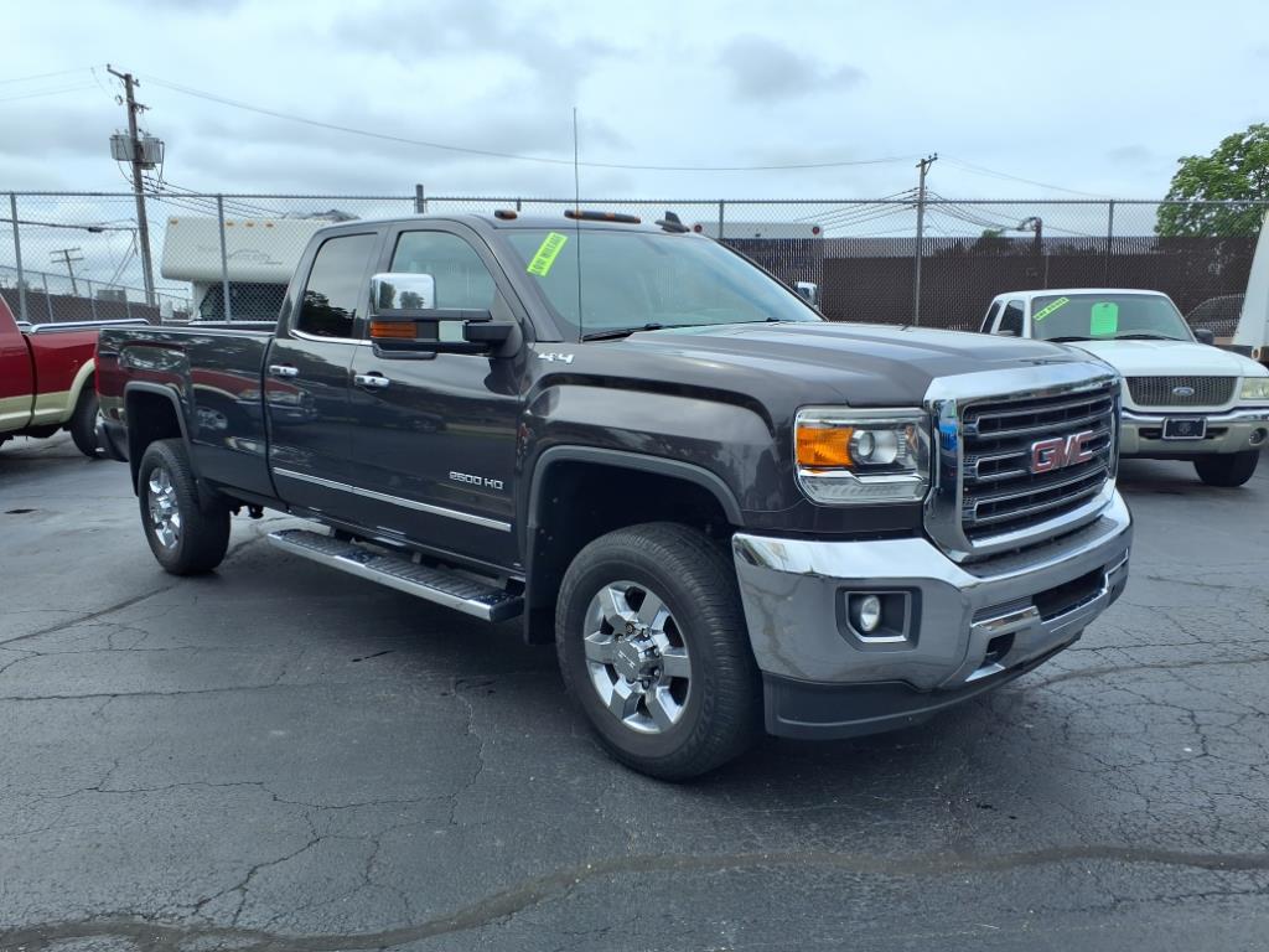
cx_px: 634
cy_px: 476
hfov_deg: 65.3
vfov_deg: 51.4
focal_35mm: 27
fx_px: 990
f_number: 1.9
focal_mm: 3.58
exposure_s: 1/2000
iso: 40
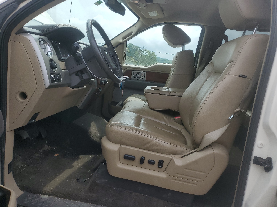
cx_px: 138
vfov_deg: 53.1
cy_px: 104
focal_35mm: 26
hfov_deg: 67.3
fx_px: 208
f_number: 1.5
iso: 50
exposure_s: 1/2000
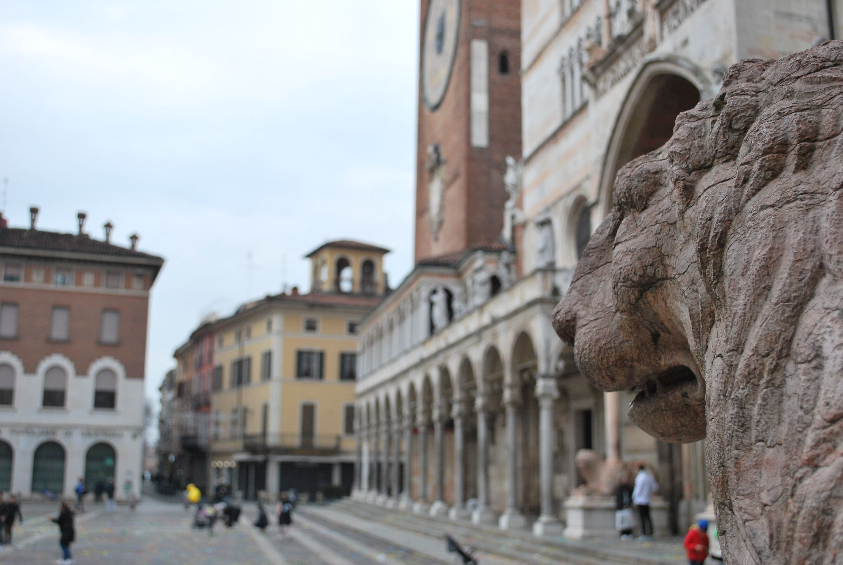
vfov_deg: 32.0
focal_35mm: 42
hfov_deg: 46.3
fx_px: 985
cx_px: 422
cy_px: 282
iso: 400
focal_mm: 28
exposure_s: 1/250
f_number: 4.5
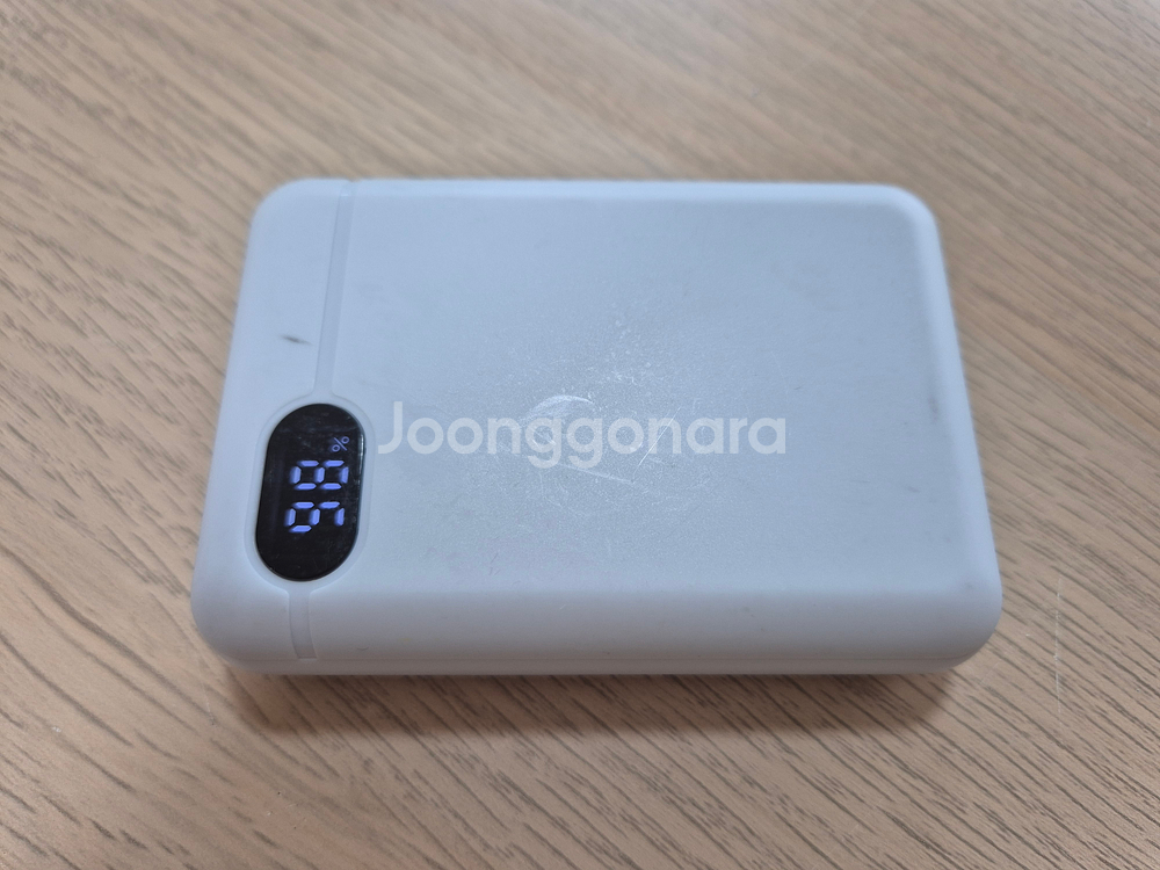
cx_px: 580
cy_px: 435
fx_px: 771
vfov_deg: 58.9
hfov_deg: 73.9
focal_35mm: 23
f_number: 1.8
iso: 125
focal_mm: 5.4
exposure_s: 1/120
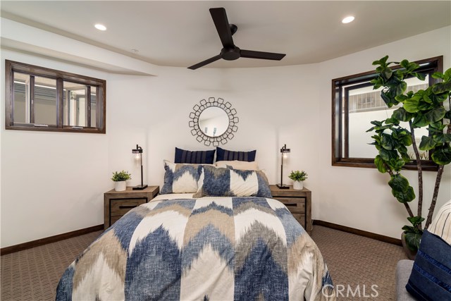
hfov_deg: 96.7
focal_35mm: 16
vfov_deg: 73.8
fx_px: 200
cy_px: 150
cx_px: 226
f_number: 8
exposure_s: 1/160
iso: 400
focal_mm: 16
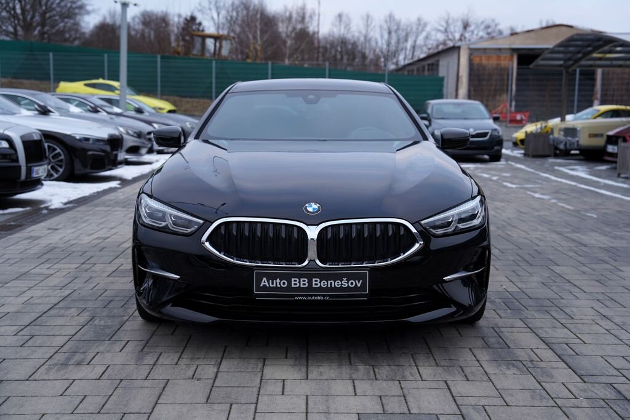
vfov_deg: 28.7
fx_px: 823
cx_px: 315
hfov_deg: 41.9
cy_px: 210
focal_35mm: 47
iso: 100
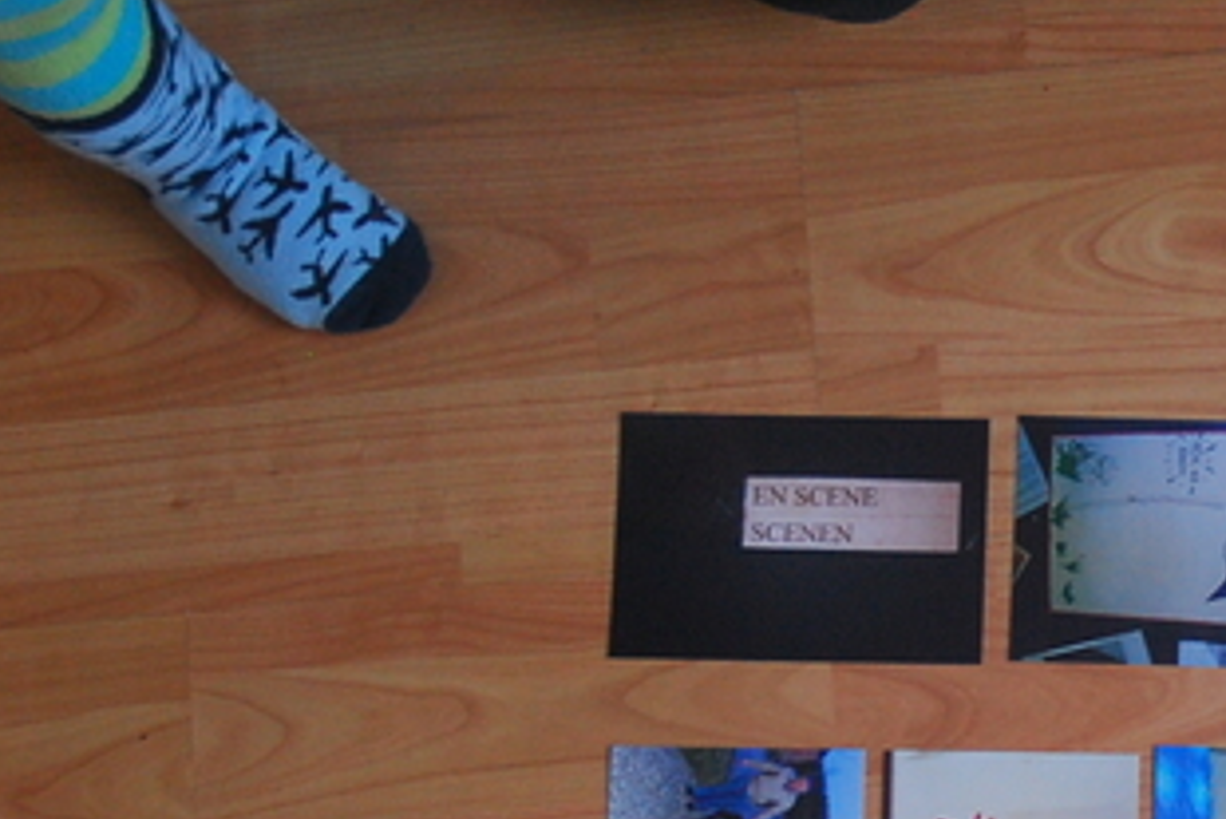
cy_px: 700
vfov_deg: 14.6
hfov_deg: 20.9
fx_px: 3168
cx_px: 1321
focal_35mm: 93
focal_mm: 24
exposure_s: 1/40
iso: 800
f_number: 4.5
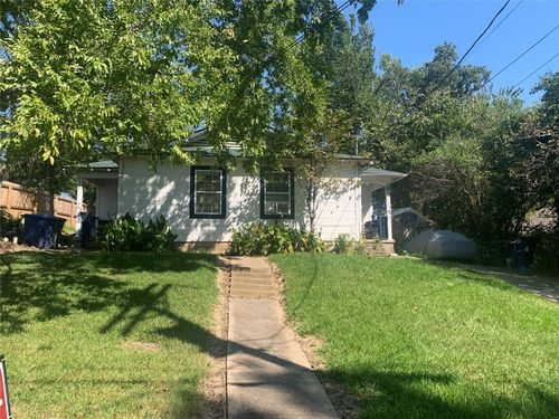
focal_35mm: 26
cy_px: 210
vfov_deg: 53.1
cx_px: 280
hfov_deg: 67.3
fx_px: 420
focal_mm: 4.25
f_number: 1.8
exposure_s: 1/1076
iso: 25
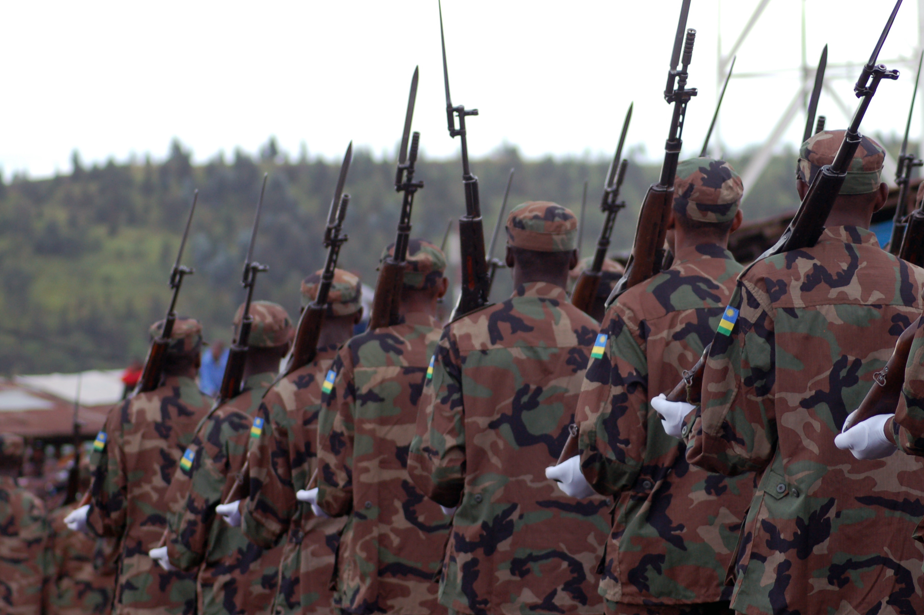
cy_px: 284
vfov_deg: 7.8
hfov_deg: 11.7
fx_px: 4528
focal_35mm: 177
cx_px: 507
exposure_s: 1/400
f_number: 5
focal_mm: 105
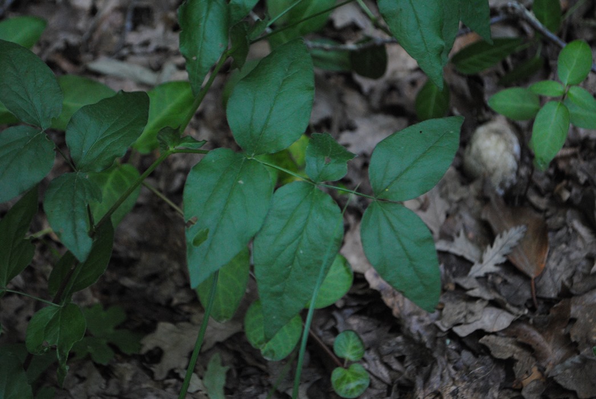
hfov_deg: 24.6
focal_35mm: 82
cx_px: 298
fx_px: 1368
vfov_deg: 16.6
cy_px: 200
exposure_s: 1/25
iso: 800
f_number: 5.6
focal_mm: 55
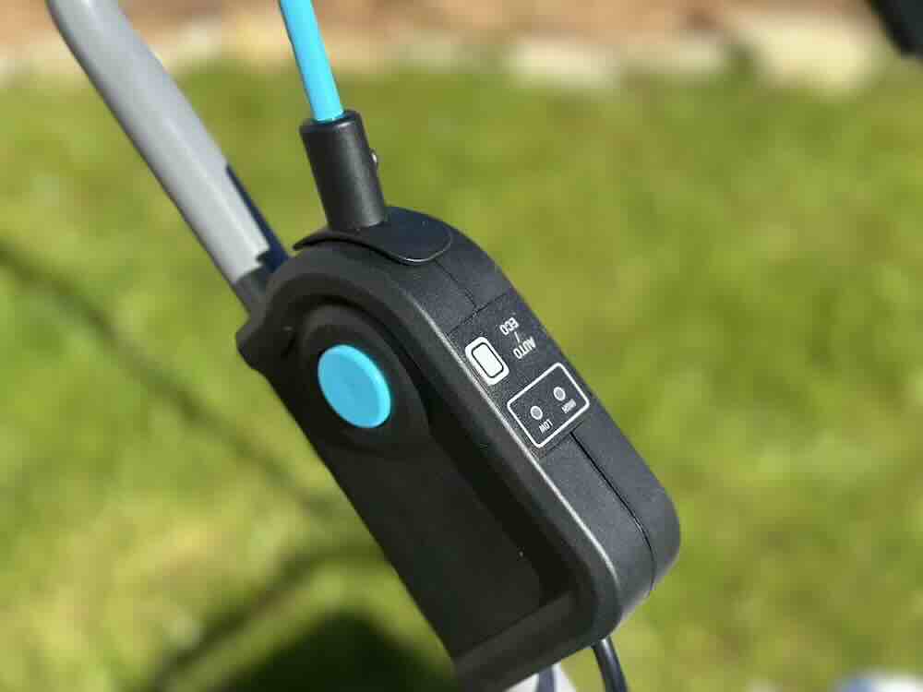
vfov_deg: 30.3
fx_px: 1280
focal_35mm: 48
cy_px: 346
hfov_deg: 39.7
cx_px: 462
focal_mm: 6.86
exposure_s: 1/2890
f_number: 1.78
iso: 80
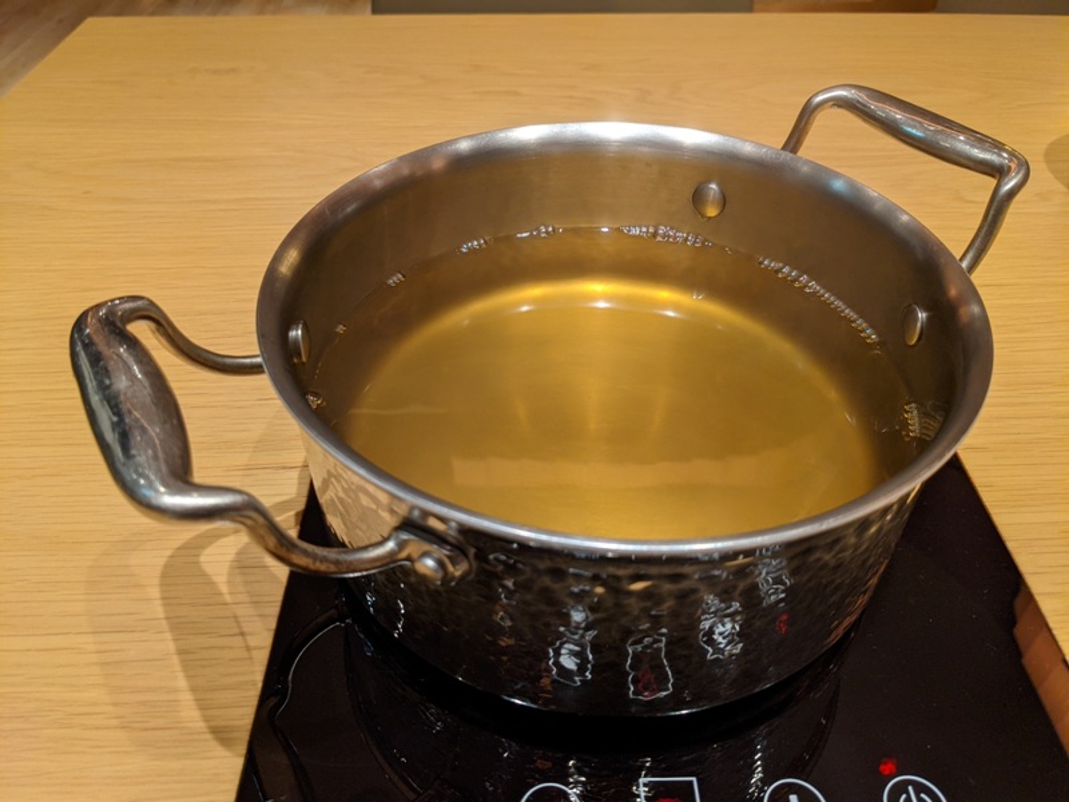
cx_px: 534
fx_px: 834
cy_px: 401
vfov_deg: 51.4
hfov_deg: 65.3
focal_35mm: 27
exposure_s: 1/25.3
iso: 86
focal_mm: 4.38
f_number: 1.73
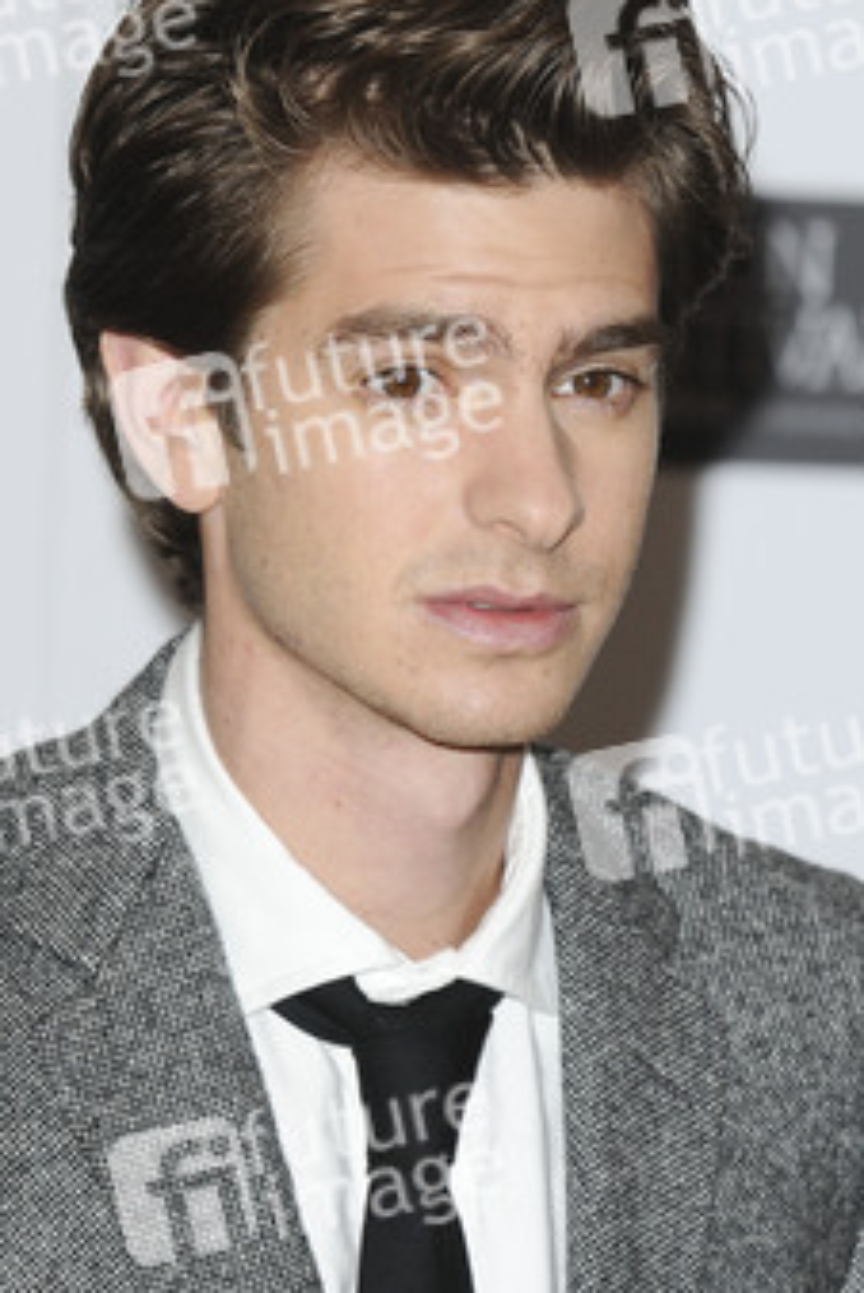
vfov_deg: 7.0
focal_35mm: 293
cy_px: 601
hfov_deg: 4.7
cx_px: 419
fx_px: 10511
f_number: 5
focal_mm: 165
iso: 400
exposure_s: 1/160
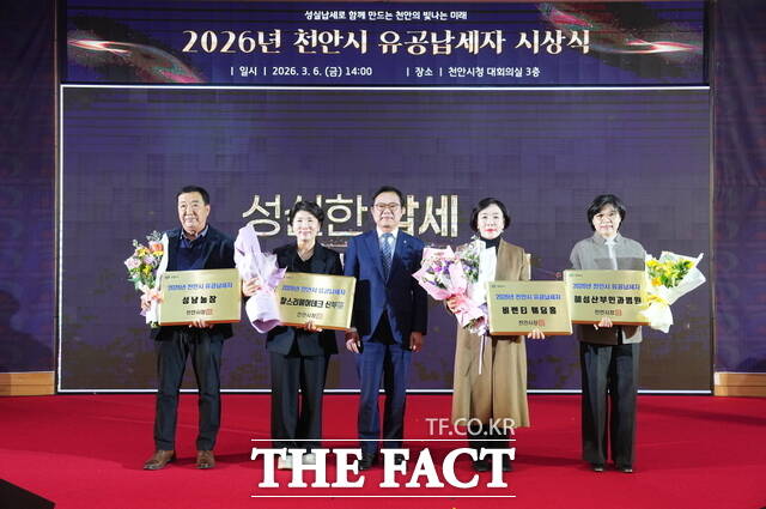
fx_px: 786
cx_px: 383
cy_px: 254
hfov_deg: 51.9
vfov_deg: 35.8
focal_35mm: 37
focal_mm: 37
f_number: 4
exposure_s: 1/250
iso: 1250
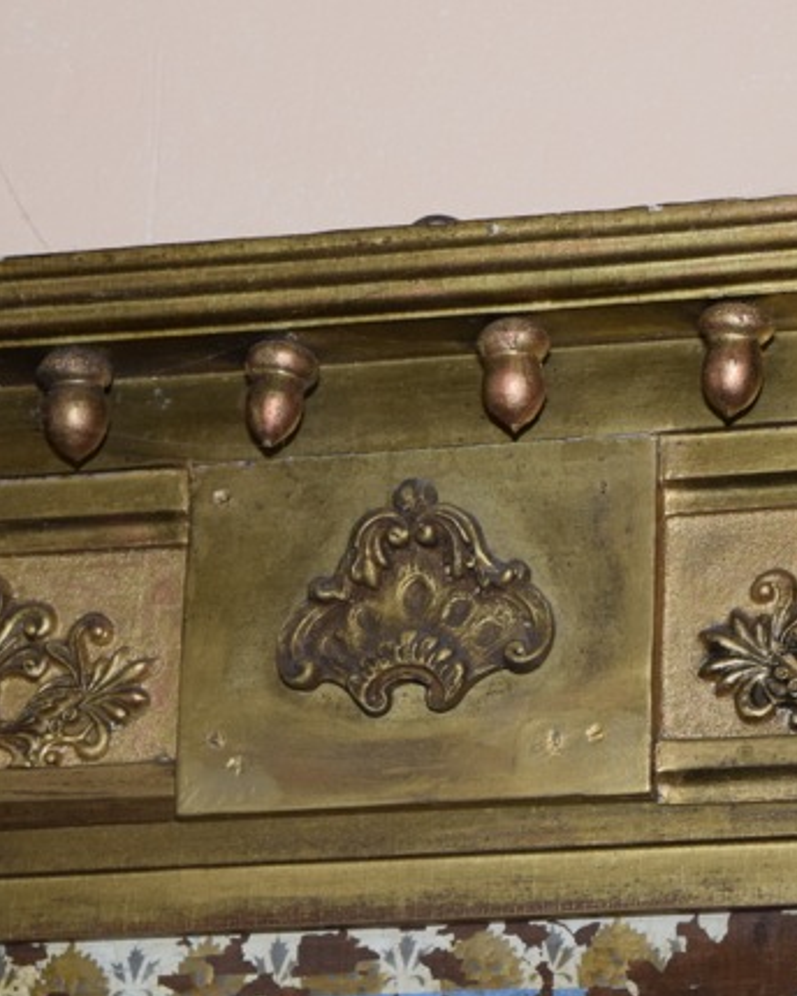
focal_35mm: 180
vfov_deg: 10.7
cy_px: 511
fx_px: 5310
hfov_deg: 8.6
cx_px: 449
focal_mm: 55
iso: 900
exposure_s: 1/60
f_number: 5.6
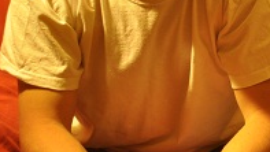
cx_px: 433
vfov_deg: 5.7
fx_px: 1518
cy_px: -86
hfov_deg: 9.8
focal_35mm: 212
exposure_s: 1
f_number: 5
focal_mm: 38
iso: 320
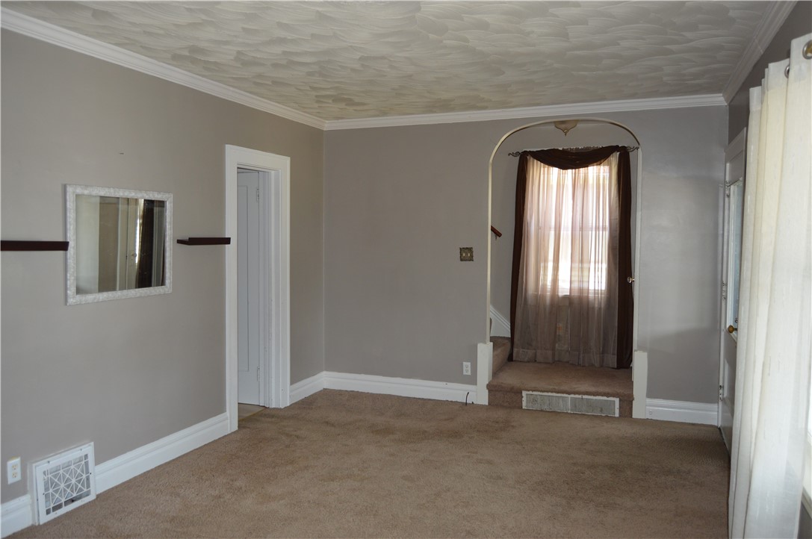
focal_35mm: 27
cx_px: 406
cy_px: 270
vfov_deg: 47.8
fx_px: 608
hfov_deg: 67.4
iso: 400
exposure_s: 1/60
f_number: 4
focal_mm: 18
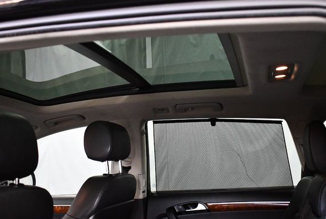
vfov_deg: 32.8
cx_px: 164
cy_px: 113
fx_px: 372
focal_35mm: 41
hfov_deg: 47.3
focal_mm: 18
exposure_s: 1/125
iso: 3200
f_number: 3.5
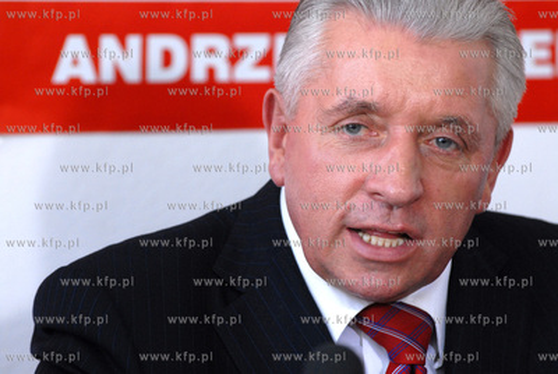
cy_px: 187
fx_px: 3609
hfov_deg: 8.8
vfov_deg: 5.9
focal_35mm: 232
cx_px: 279
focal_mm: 155
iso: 800
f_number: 4
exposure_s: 1/200
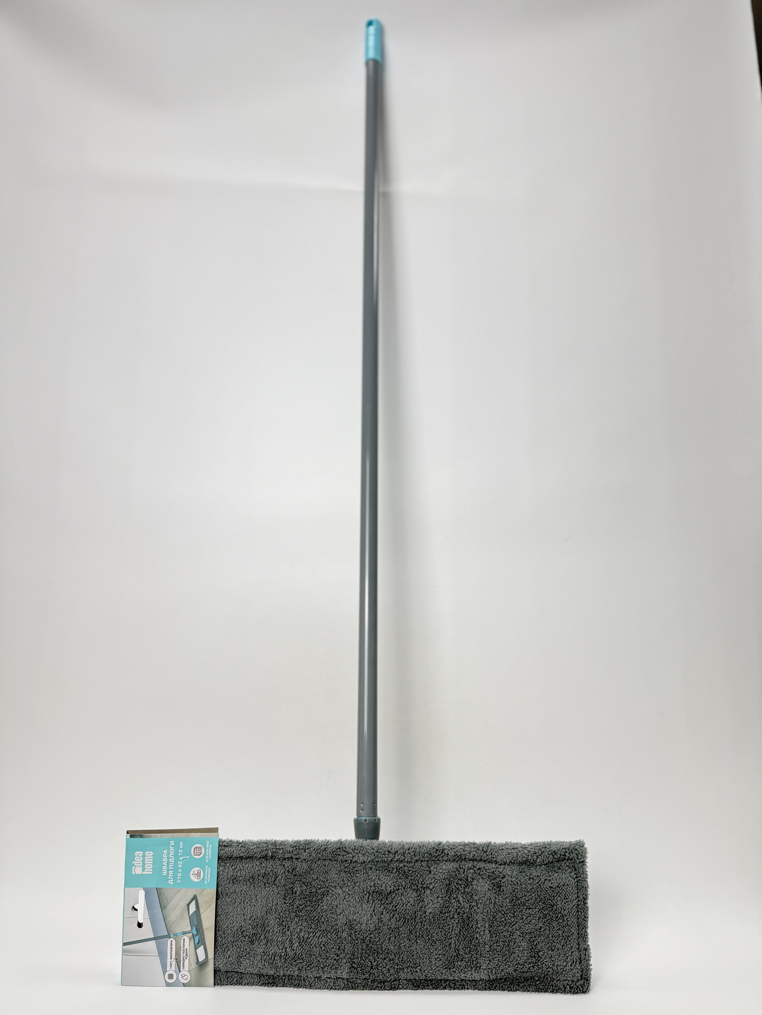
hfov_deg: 56.8
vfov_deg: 71.6
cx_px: 381
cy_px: 508
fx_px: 704
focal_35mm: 24
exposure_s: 1/150
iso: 80
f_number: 1.78
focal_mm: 6.76
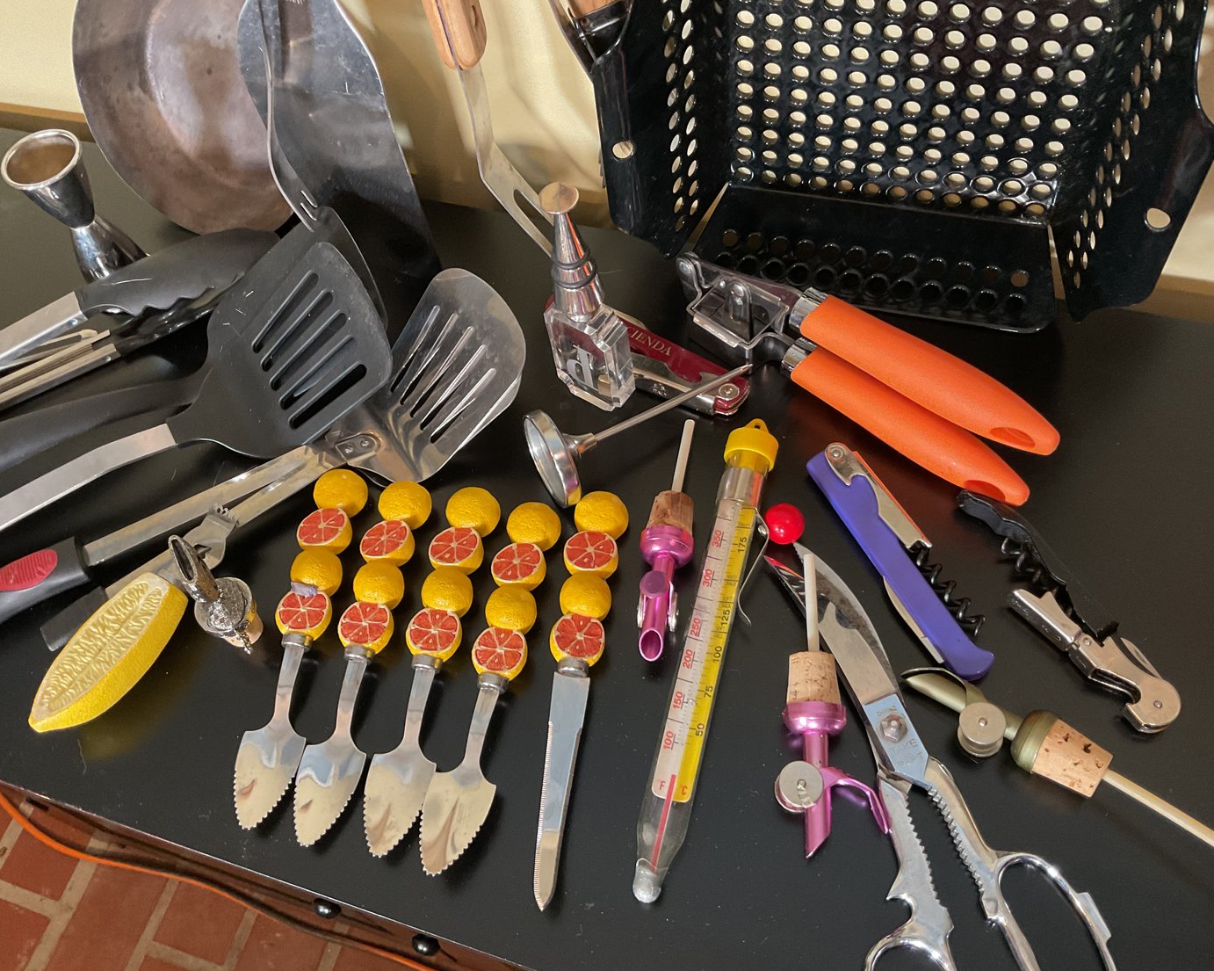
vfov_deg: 47.1
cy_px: 481
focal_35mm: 31
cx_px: 579
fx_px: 1114
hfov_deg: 57.2
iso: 200
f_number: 1.8
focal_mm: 3
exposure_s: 1/60
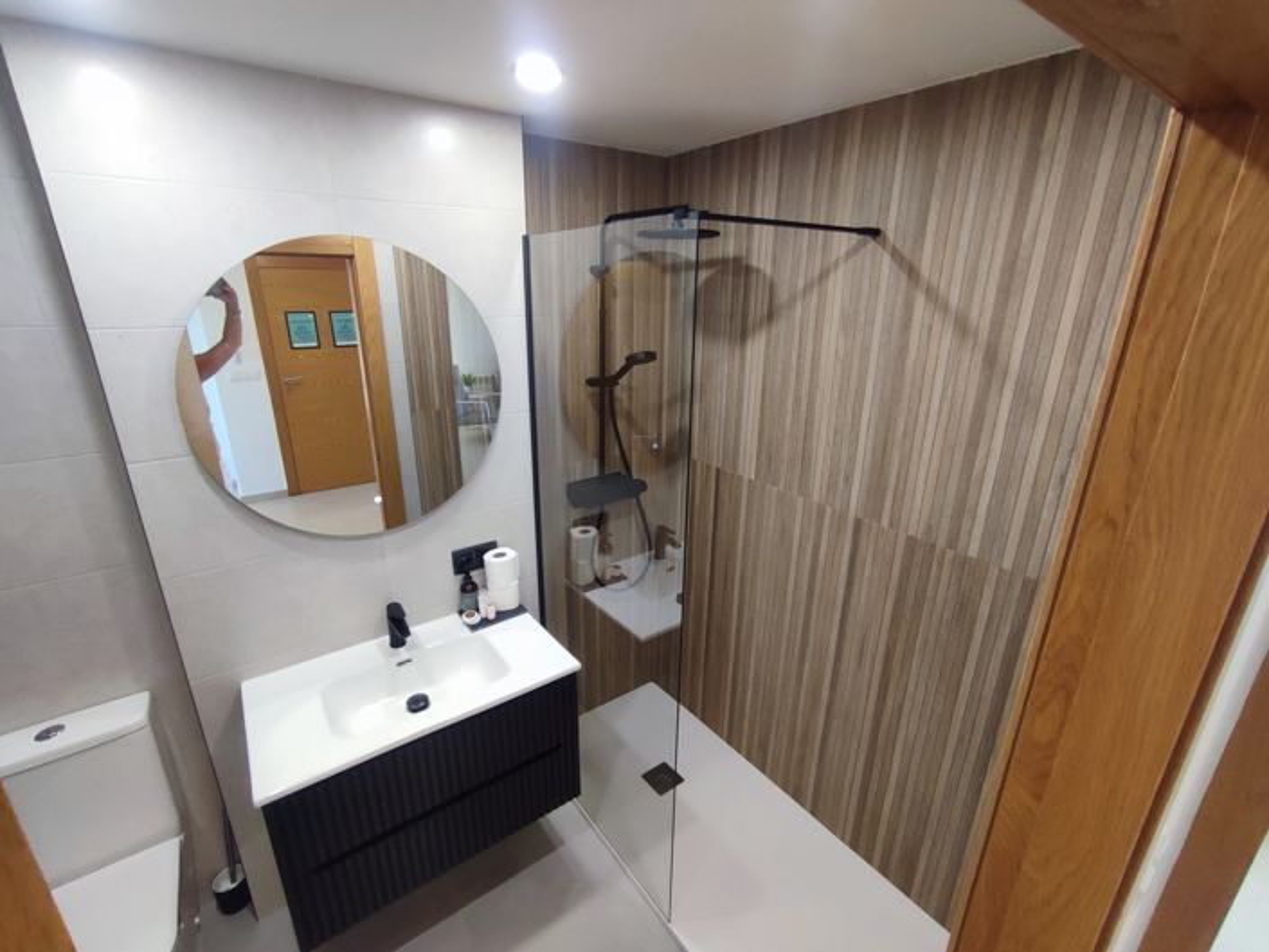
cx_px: 634
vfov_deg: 78.1
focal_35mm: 16
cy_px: 476
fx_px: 587
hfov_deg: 94.5
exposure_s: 1/50
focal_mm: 1.65
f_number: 2.2
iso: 349
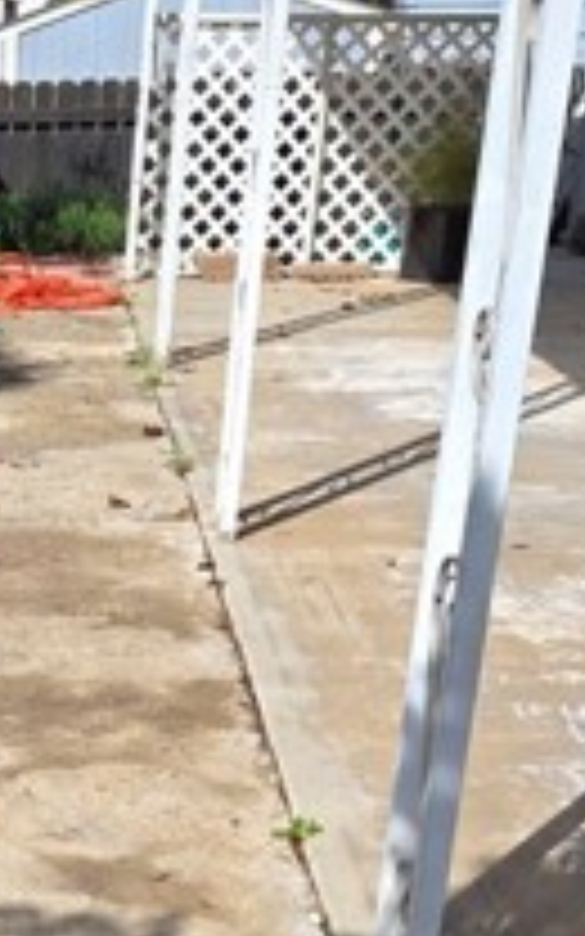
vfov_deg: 26.6
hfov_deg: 16.3
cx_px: -212
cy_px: 837
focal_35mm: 75
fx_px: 1913
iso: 50
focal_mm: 5.4
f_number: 1.8
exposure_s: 1/2921
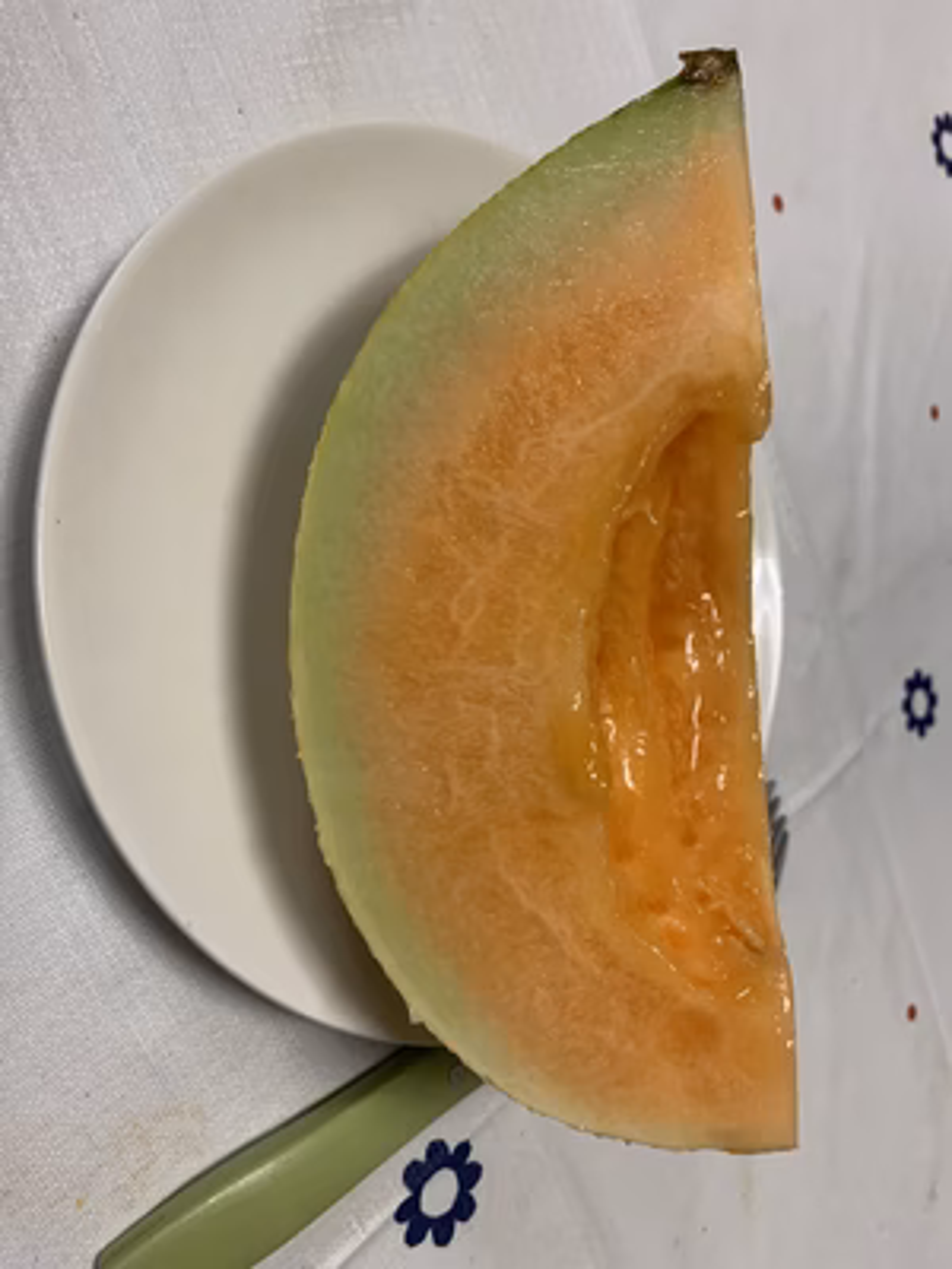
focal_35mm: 26
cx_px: 476
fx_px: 953
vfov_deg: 67.3
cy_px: 634
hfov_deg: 53.1
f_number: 1.8
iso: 125
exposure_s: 1/60
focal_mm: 4.25
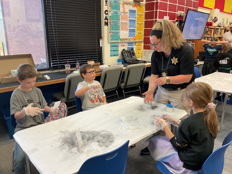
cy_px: 87
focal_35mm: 29
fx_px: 194
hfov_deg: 61.7
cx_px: 116
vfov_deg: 48.2
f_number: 1.8
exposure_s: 1/60
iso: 80
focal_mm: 3
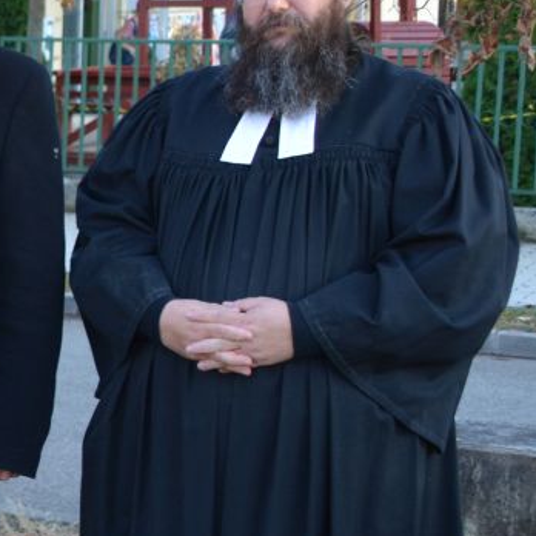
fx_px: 2155
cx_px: -524
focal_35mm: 123
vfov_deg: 14.2
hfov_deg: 12.5
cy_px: 266
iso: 400
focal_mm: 24
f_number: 5.6
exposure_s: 1/125
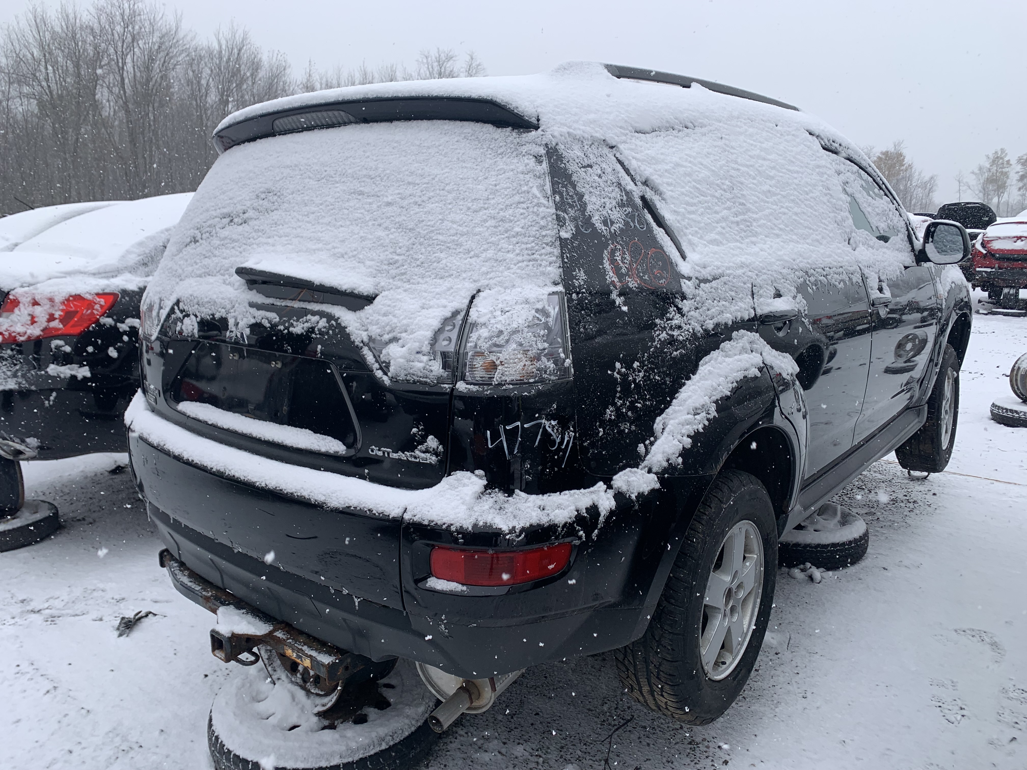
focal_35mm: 26
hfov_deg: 67.3
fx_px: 771
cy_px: 385
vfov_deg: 53.1
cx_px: 514
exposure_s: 1/777
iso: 25
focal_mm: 4.25
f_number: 1.8
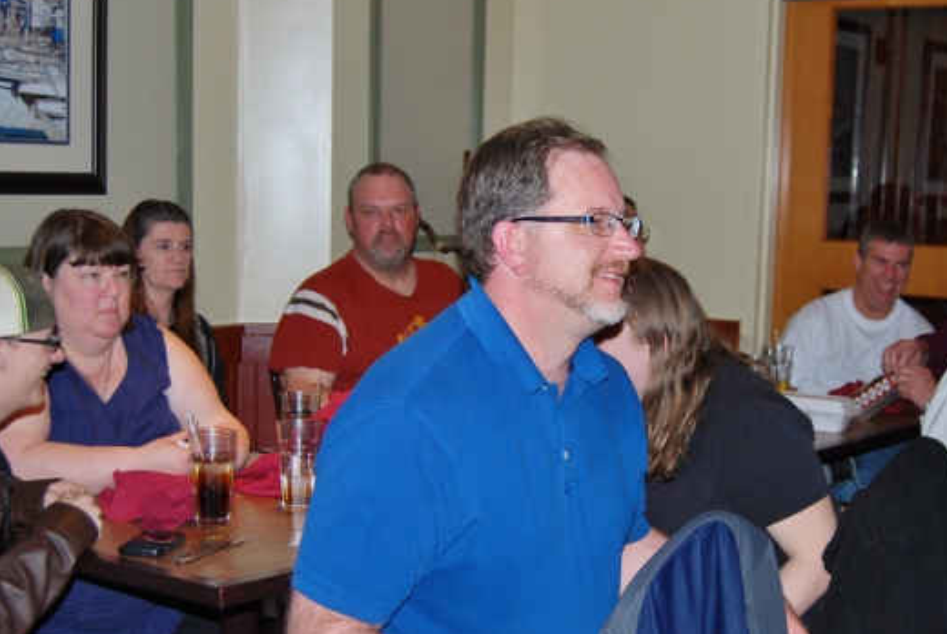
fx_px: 1580
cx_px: 535
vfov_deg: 22.6
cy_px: 403
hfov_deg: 33.3
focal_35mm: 60
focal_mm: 26
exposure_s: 1/60
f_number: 4.2
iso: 200
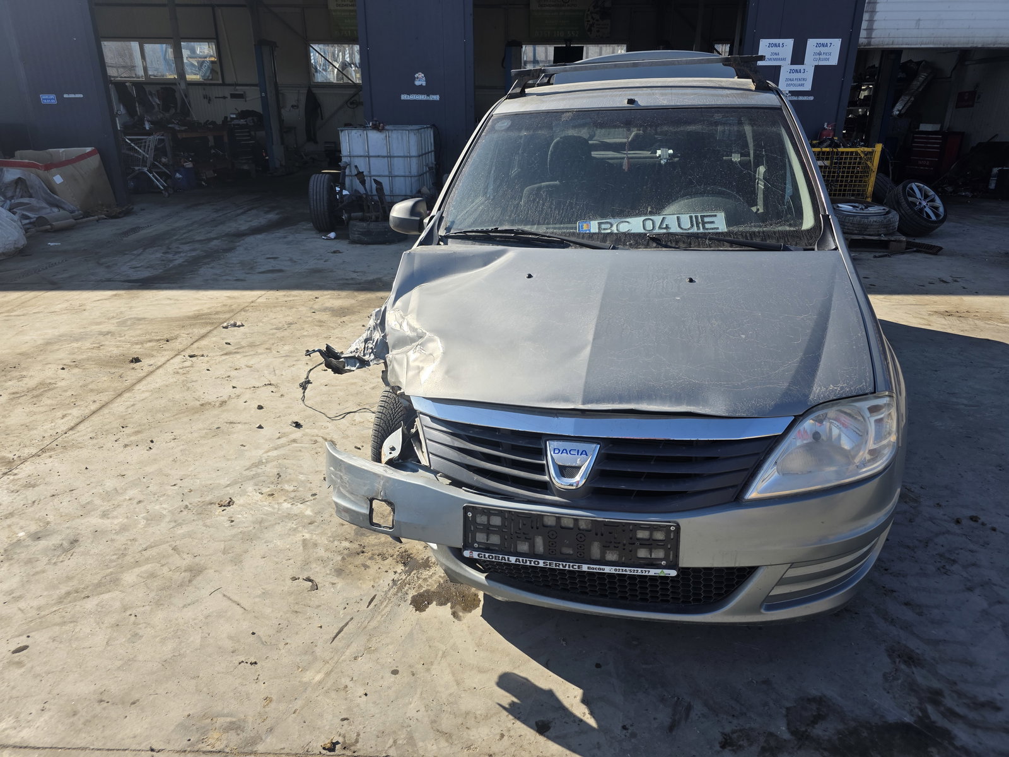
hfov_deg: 73.9
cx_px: 504
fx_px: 670
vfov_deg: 58.9
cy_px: 378
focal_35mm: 23
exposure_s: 1/3092
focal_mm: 6.3
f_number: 1.7
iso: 80
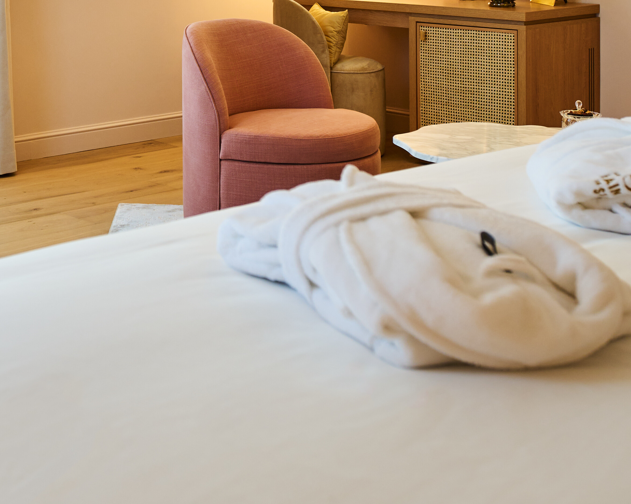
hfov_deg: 29.6
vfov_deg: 23.5
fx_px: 1139
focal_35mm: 61
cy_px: -49
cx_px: 58
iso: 64
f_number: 3.2
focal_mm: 19
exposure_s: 1/80
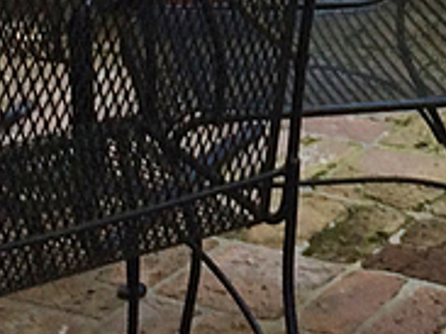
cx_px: 434
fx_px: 2086
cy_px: -502
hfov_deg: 12.1
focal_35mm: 162
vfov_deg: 8.3
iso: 40
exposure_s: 1/30
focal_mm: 4.15
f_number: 2.2
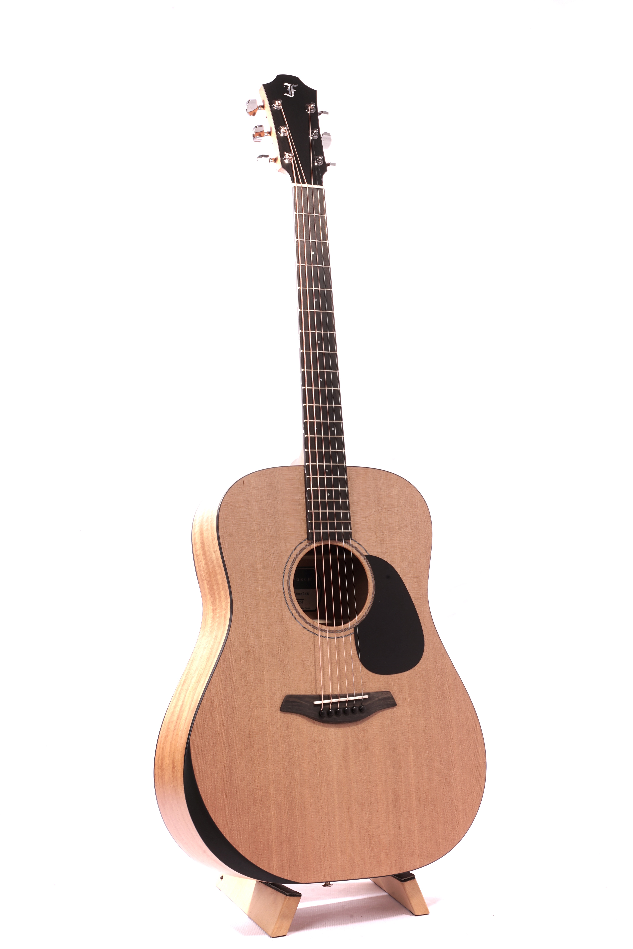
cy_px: 474
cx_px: 316
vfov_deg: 31.9
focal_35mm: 63
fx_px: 1661
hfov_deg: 21.6
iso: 100
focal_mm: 63
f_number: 22
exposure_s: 1/4
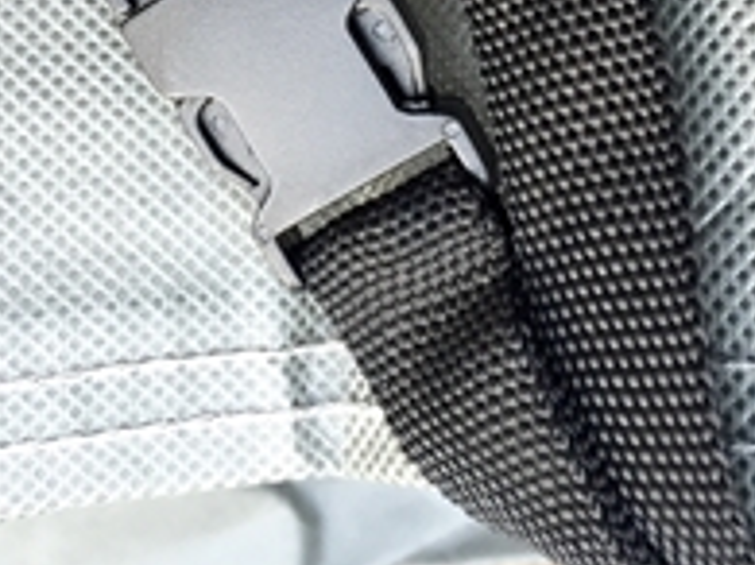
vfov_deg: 21.1
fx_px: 1439
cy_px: -64
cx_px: 294
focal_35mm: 66
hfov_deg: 29.3
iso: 32
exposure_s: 1/30
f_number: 2.2
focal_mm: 4.15
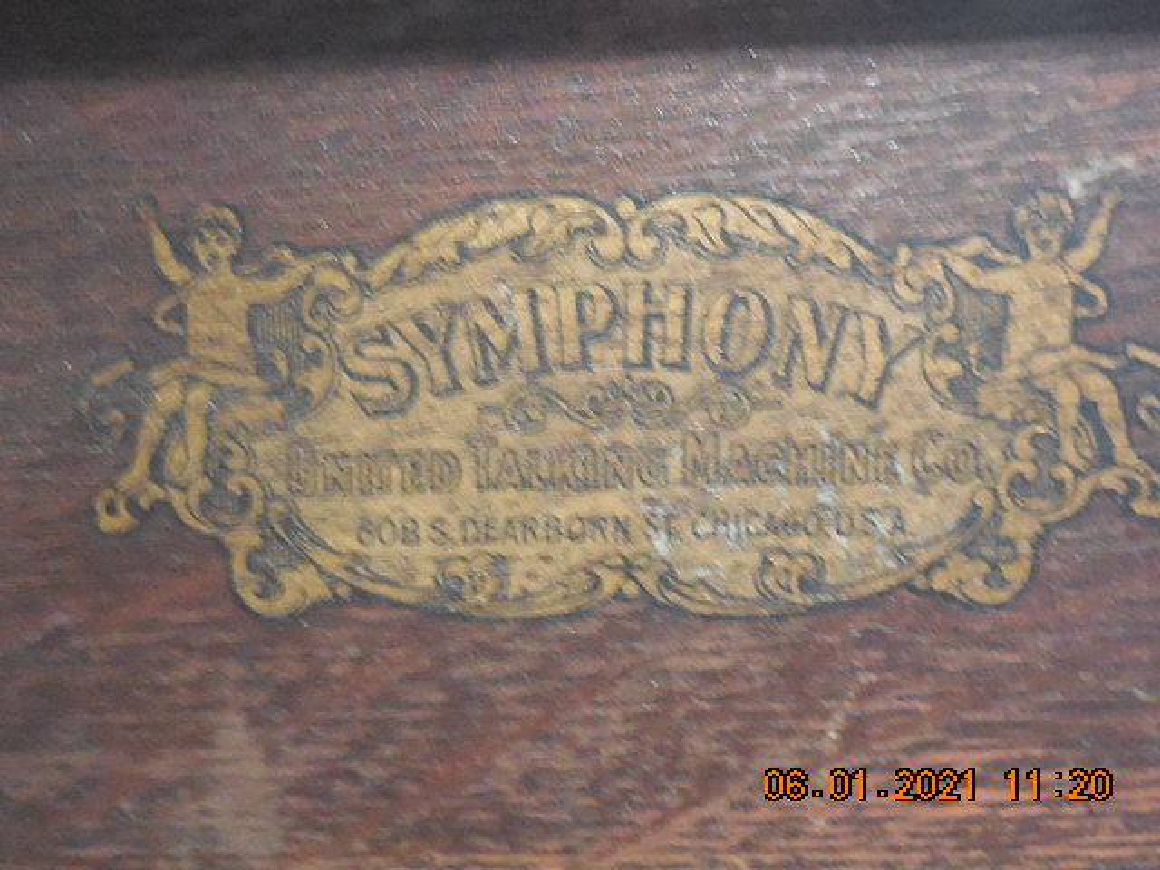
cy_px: 435
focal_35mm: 29
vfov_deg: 48.2
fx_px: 972
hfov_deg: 61.7
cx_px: 580
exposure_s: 1/6
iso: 1600
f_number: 4
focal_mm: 5.2
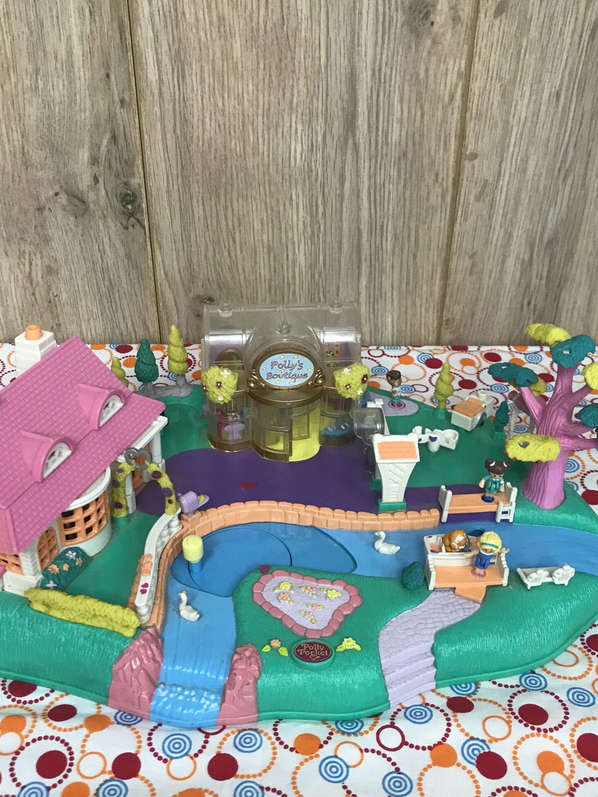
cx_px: 275
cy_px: 455
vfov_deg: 50.0
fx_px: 852
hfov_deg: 38.6
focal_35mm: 37
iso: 40
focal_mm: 3.99
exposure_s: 1/33
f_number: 1.8
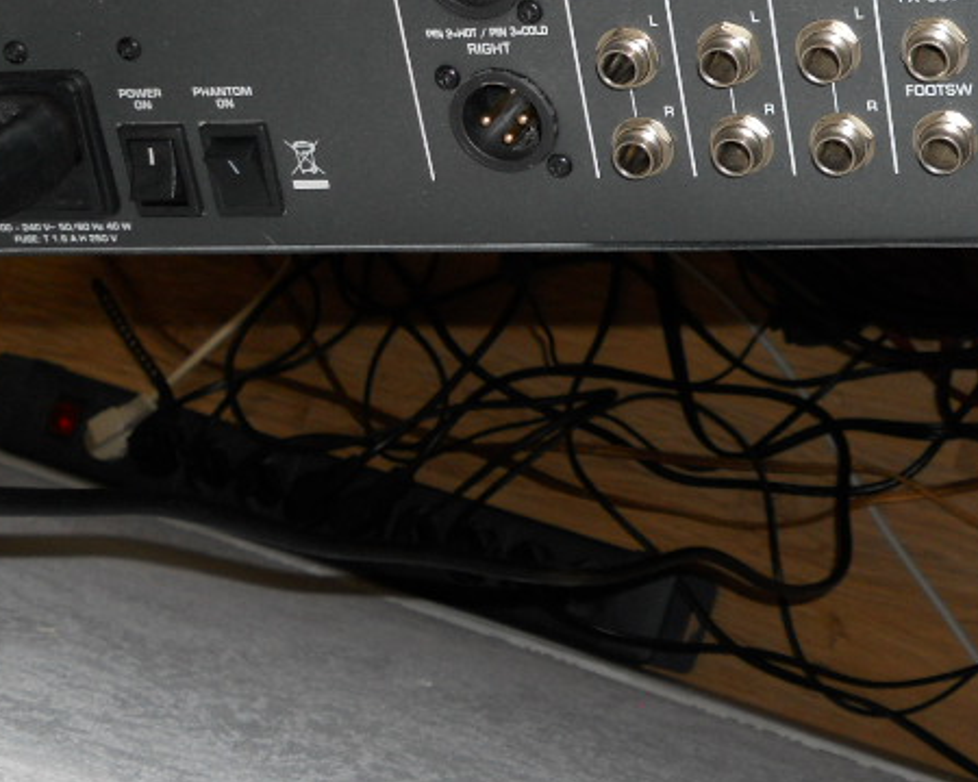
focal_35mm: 71
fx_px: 2055
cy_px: -4
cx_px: 906
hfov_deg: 25.8
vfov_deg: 20.8
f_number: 3.5
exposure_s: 1/25
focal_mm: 5.8
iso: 80
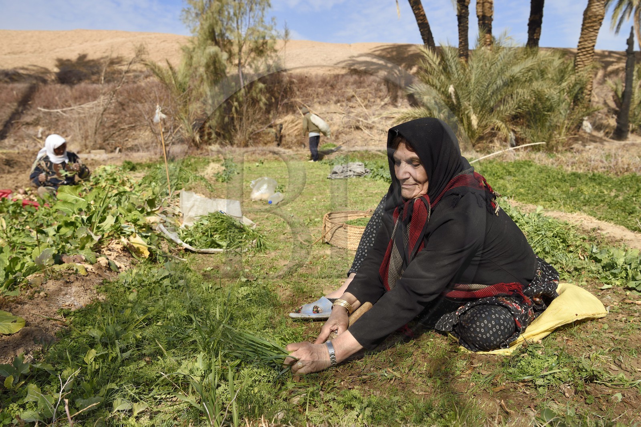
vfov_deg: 41.1
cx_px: 320
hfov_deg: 58.7
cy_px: 214
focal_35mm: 32
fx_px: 570
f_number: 8
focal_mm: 32
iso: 200
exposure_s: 1/320
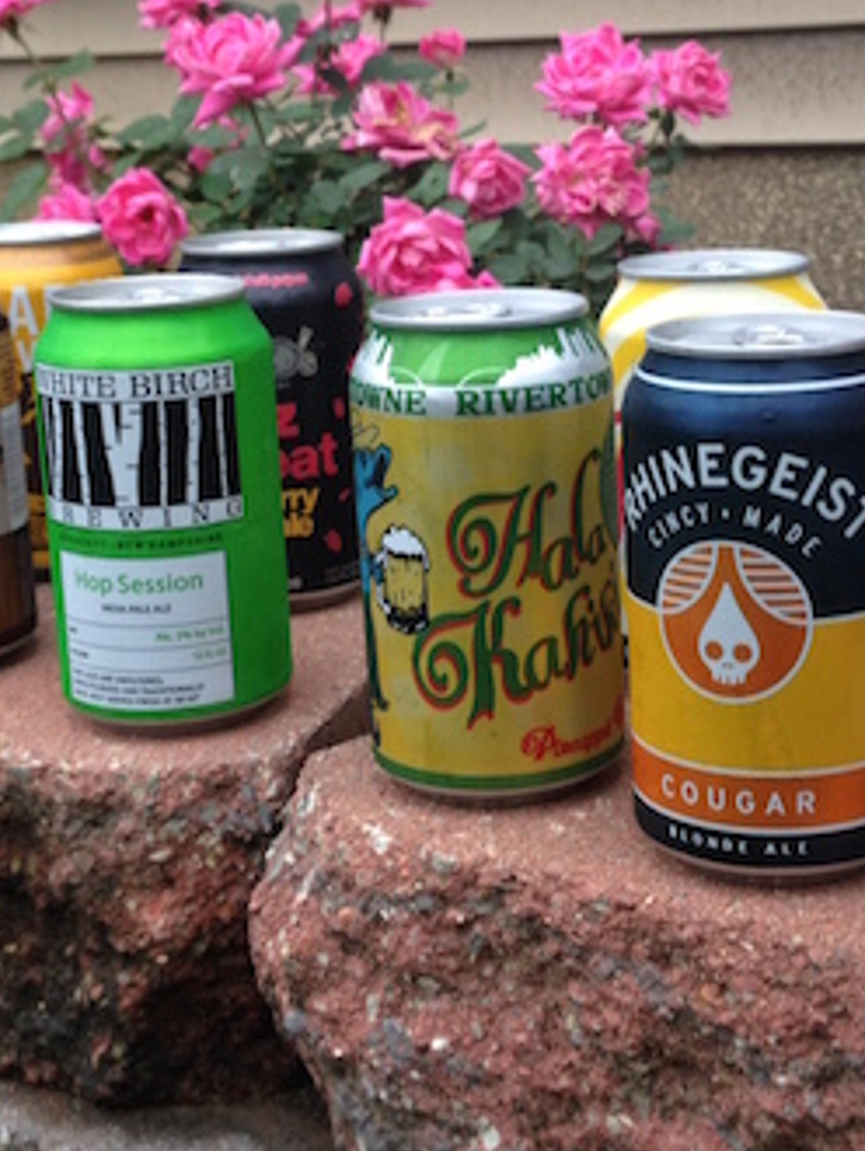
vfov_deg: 32.1
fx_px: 1996
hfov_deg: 24.4
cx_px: 520
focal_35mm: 60
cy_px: 464
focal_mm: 4.12
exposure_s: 1/20
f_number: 2.4
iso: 50
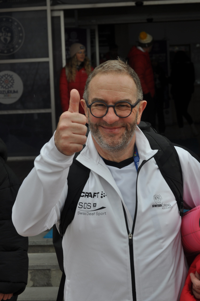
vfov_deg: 24.6
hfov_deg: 16.5
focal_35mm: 82
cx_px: 100
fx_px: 689
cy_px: 150
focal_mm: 55
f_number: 8
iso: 200
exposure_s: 1/250
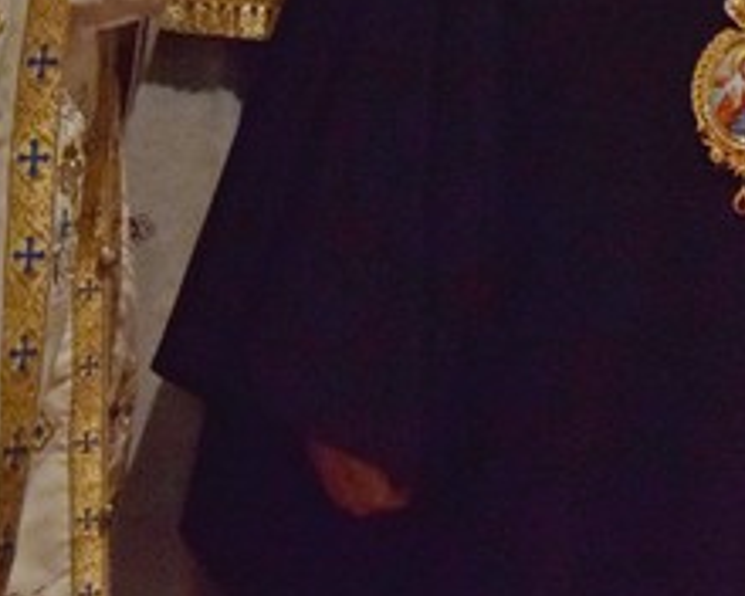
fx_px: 5490
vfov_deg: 6.1
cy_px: -401
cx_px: 965
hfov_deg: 7.7
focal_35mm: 249
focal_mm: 38
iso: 1600
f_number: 4.5
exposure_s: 1/80
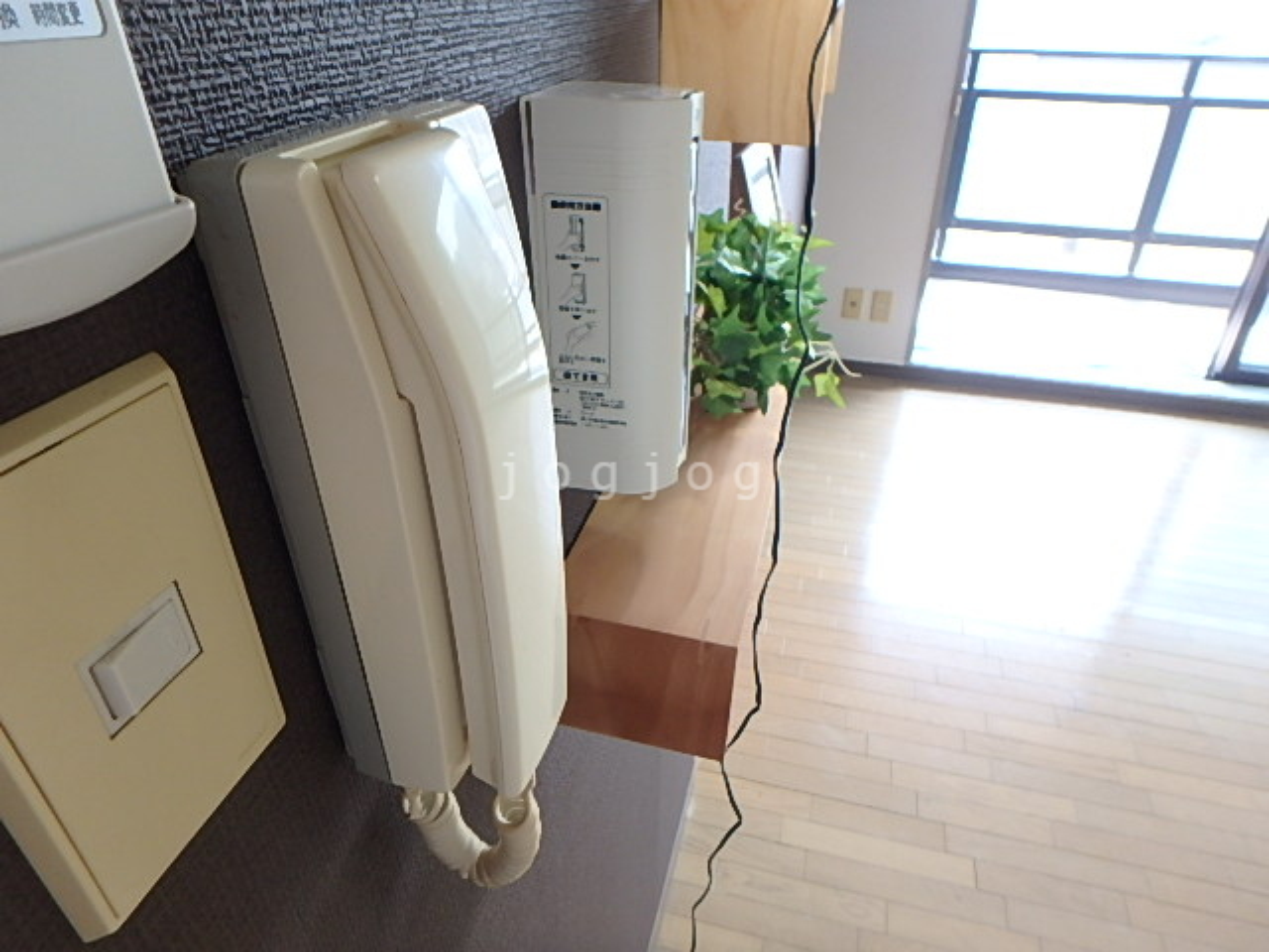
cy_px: 476
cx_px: 634
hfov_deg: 79.0
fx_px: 770
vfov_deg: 63.4
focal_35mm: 21
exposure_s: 1/50
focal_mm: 3.7
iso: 250
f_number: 3.5
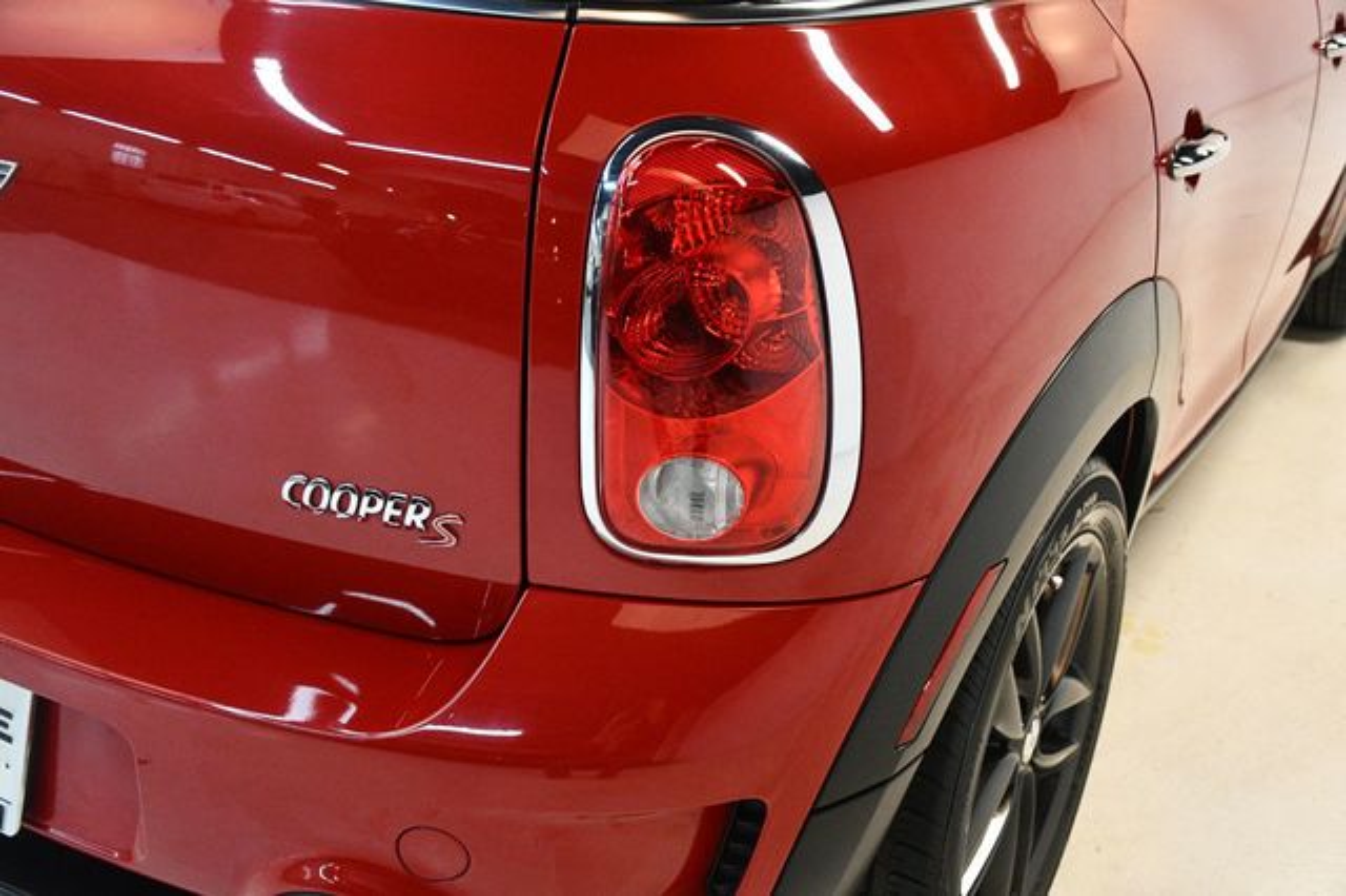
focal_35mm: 40
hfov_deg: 48.5
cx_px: 673
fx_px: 1495
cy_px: 448
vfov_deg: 33.4
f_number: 4
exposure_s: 1/125
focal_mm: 27
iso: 2800
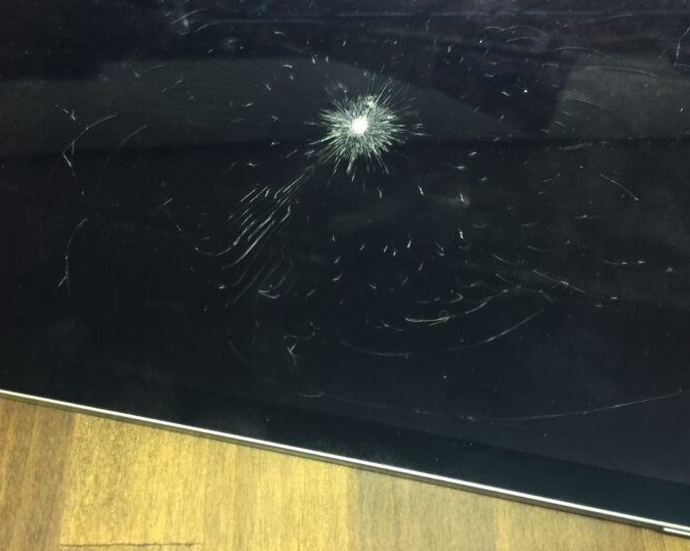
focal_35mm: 43
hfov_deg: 42.9
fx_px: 878
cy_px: 160
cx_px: 347
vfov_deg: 34.4
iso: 100
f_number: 2.2
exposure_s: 1/15
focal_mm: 4.15
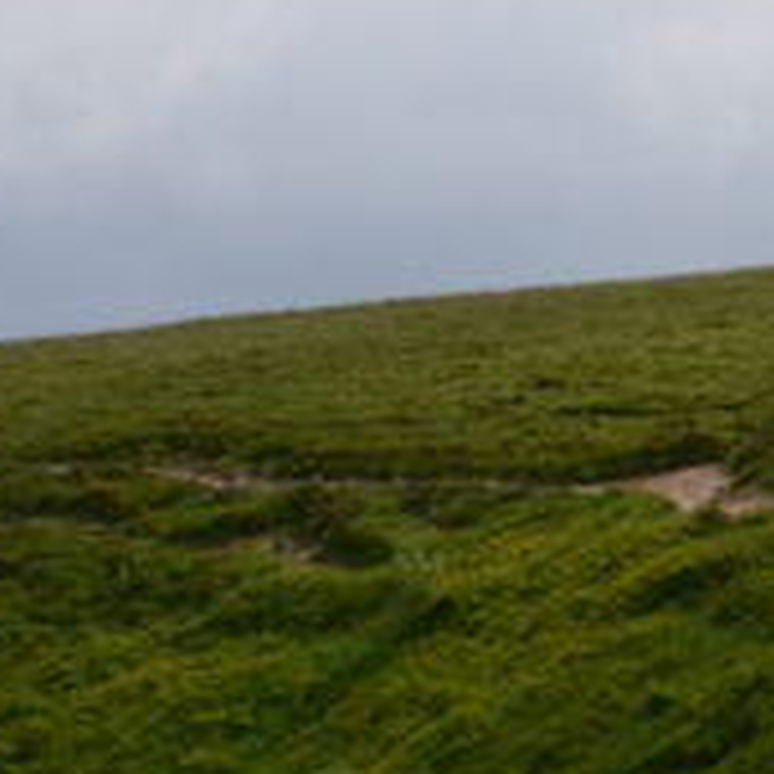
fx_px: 9208
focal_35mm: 364
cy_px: 1210
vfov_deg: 4.8
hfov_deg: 4.8
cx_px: 724
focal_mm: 48
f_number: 18
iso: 800
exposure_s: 1/200
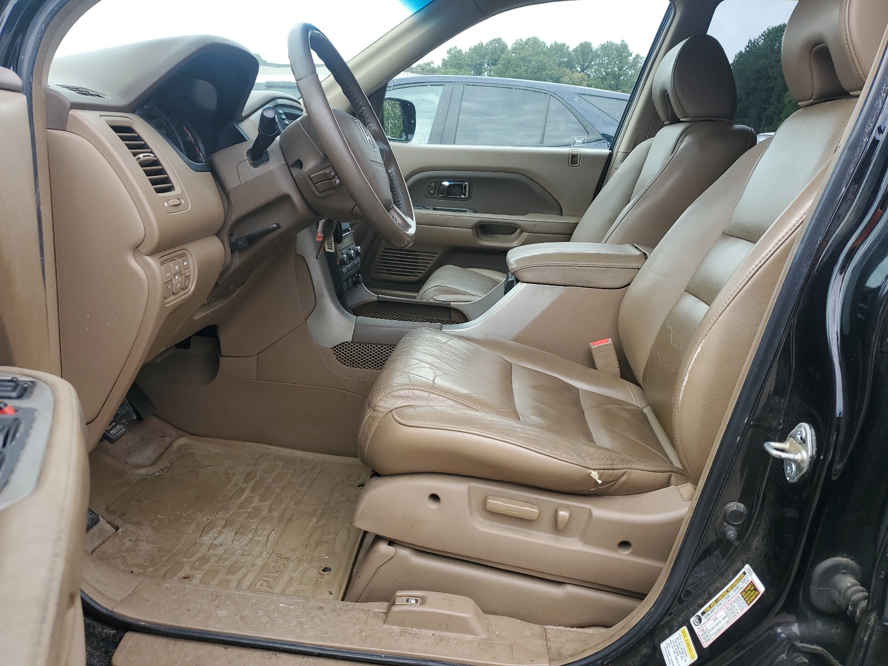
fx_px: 667
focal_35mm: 26
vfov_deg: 53.1
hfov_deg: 67.3
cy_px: 333
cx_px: 444
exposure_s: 1/400
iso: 50
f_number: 1.5
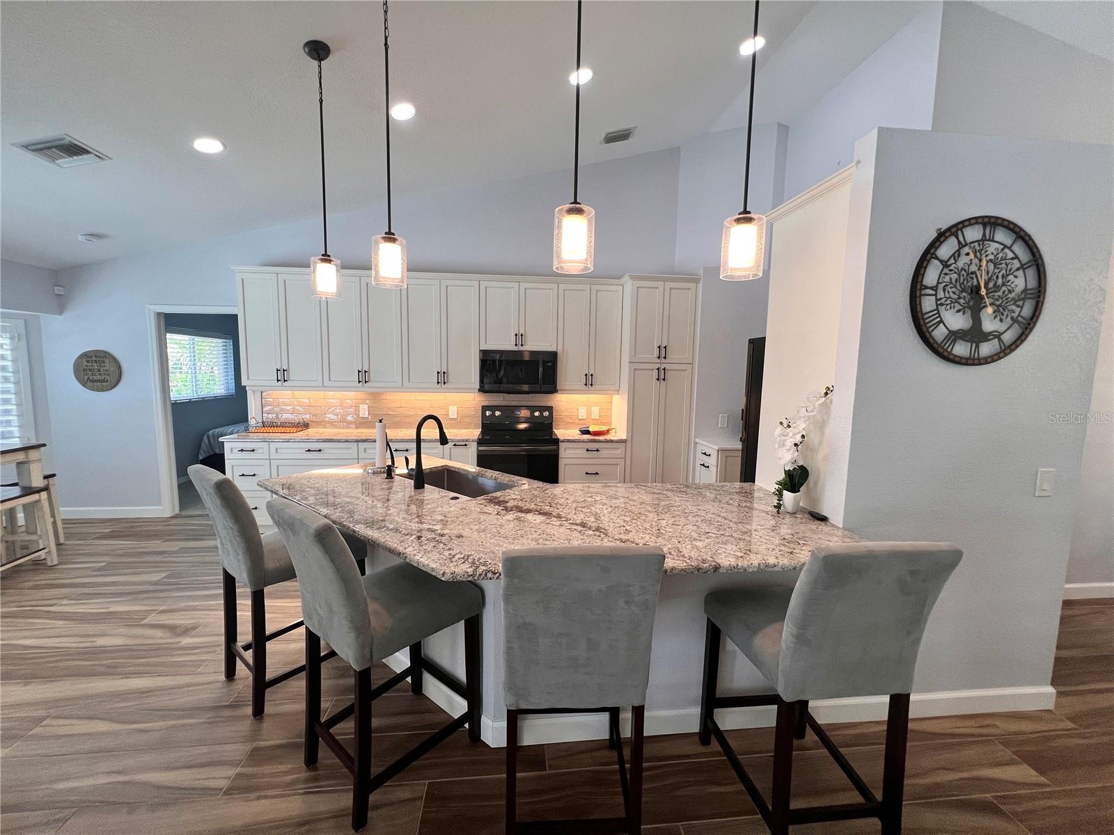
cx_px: 557
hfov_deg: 106.2
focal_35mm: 13
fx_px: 418
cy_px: 418
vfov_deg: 89.9
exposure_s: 1/120
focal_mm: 1.57
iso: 160
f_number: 1.8
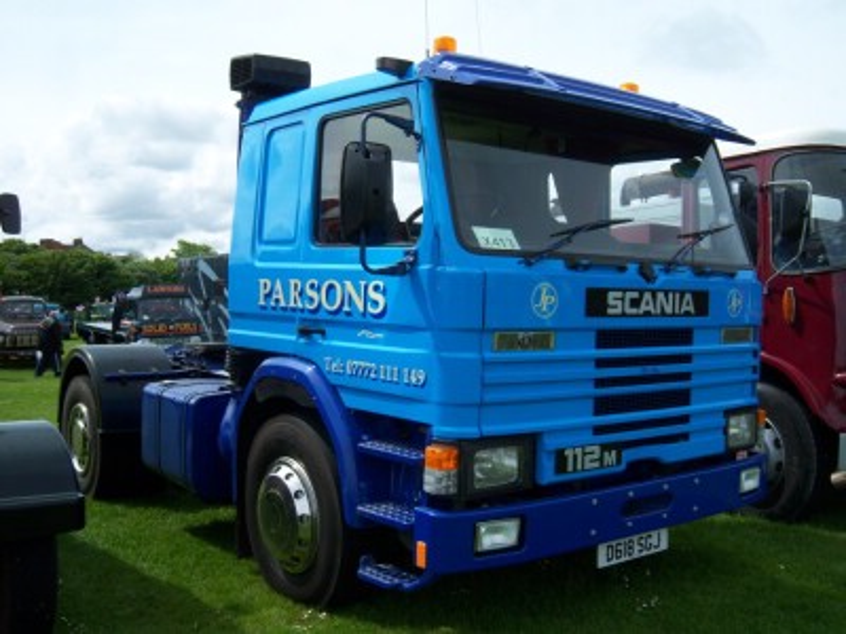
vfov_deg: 39.7
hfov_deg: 51.4
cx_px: 423
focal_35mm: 36
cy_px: 317
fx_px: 880
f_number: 4.8
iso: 80
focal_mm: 7.5
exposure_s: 1/500
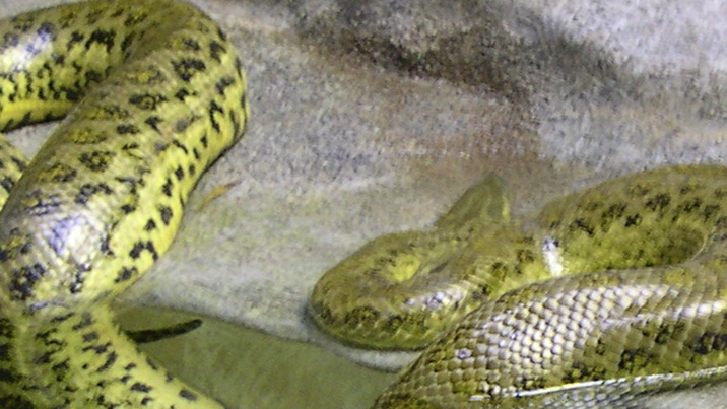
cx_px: 344
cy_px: 289
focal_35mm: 72
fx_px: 1388
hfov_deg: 29.3
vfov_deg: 16.7
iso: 131
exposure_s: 1/5
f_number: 2.8
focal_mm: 8
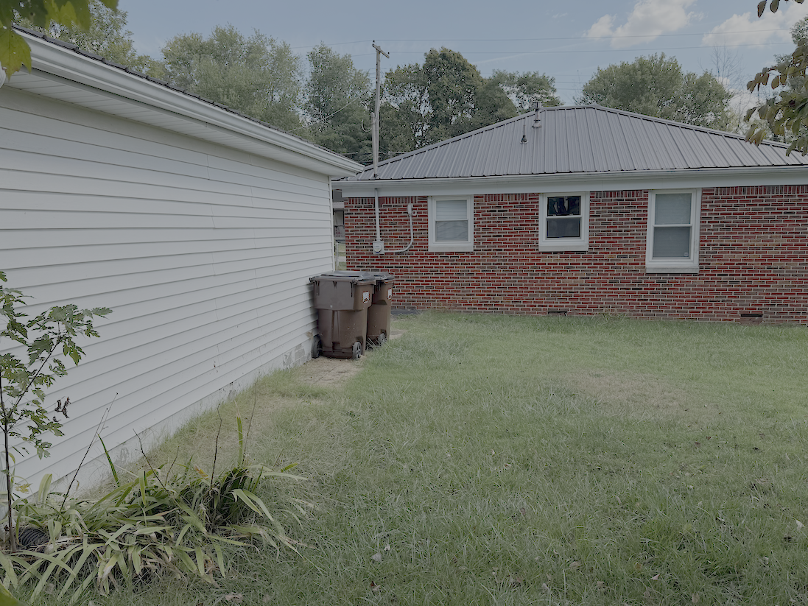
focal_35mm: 28
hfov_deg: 63.4
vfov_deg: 49.7
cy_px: 320
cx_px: 397
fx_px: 654
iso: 80
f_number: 1.78
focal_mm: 6.76
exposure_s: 1/2000
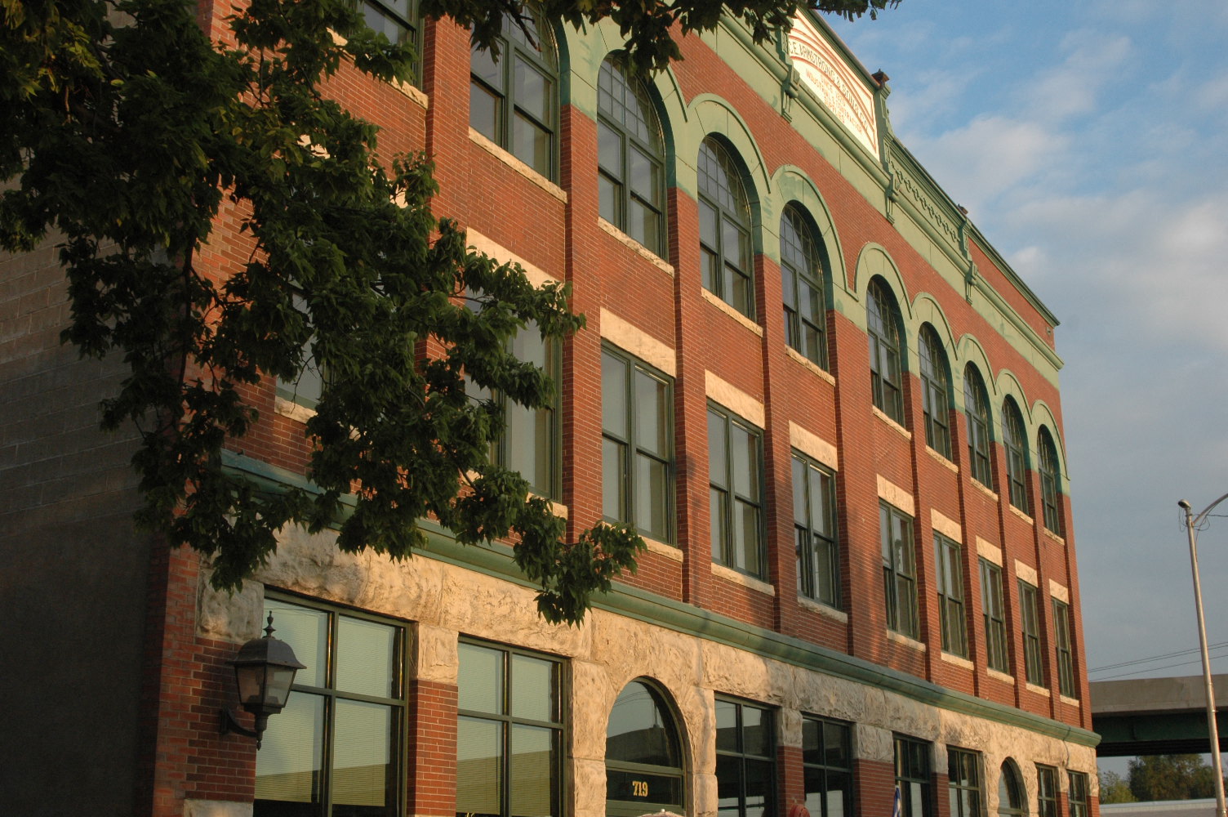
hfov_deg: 46.4
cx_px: 614
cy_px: 408
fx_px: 1431
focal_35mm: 42
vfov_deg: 31.8
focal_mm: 28
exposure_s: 1/320
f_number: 9
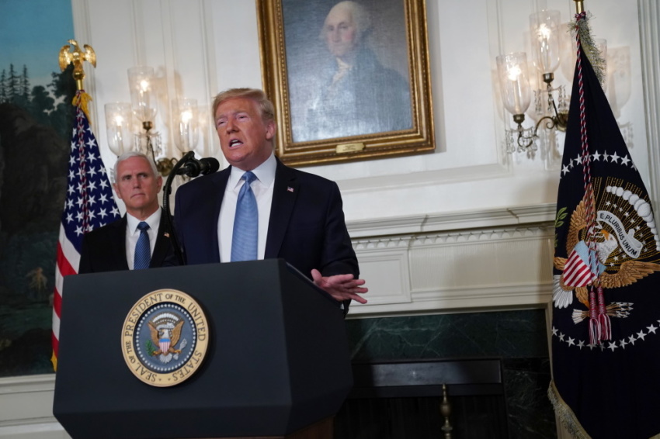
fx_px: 1026
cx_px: 330
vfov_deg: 24.2
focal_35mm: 56
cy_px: 220
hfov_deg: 35.7
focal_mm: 56
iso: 3200
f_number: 2.8
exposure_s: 1/250
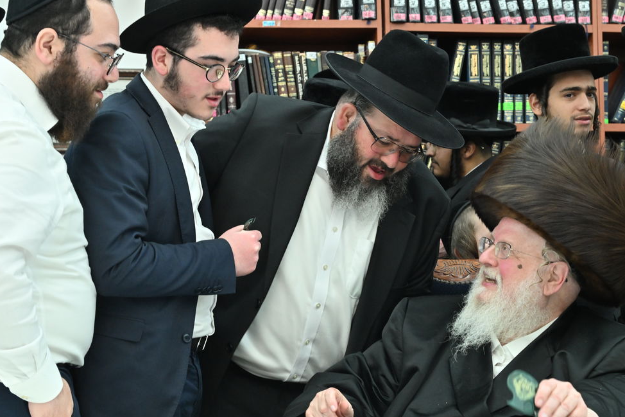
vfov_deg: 19.7
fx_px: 1198
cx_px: 308
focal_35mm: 69
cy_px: 247
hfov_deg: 29.2
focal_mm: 48
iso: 1250
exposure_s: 1/200
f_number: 5.6
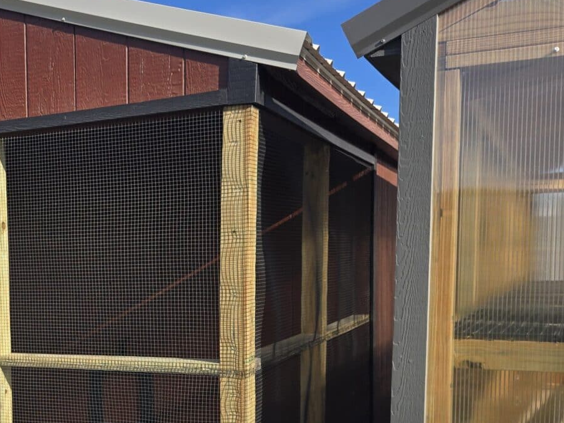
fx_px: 847
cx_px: 12
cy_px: 311
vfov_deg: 27.7
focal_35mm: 52
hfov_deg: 33.9
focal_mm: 5.4
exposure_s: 1/1737
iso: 25
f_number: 1.8
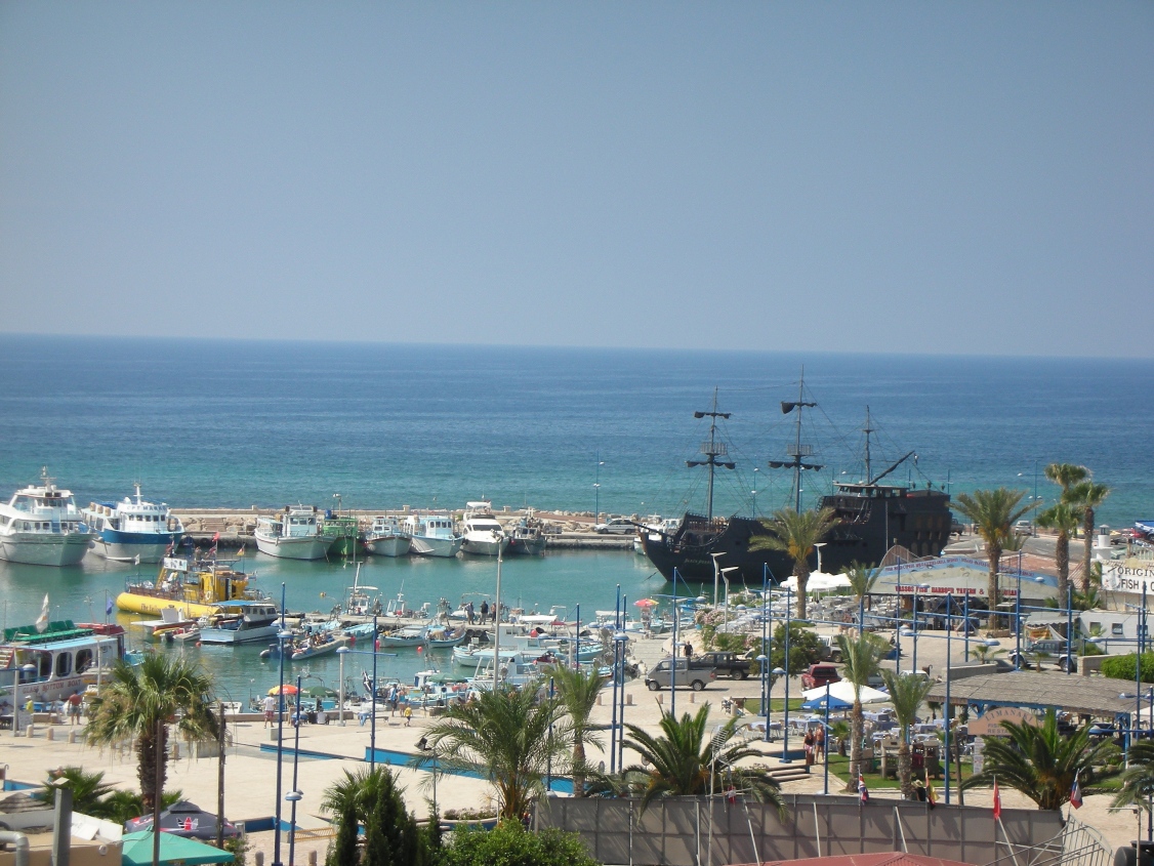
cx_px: 577
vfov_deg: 14.1
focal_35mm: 105
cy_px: 433
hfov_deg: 18.7
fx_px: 3501
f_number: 5.4
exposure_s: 1/327
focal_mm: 17.4
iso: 50
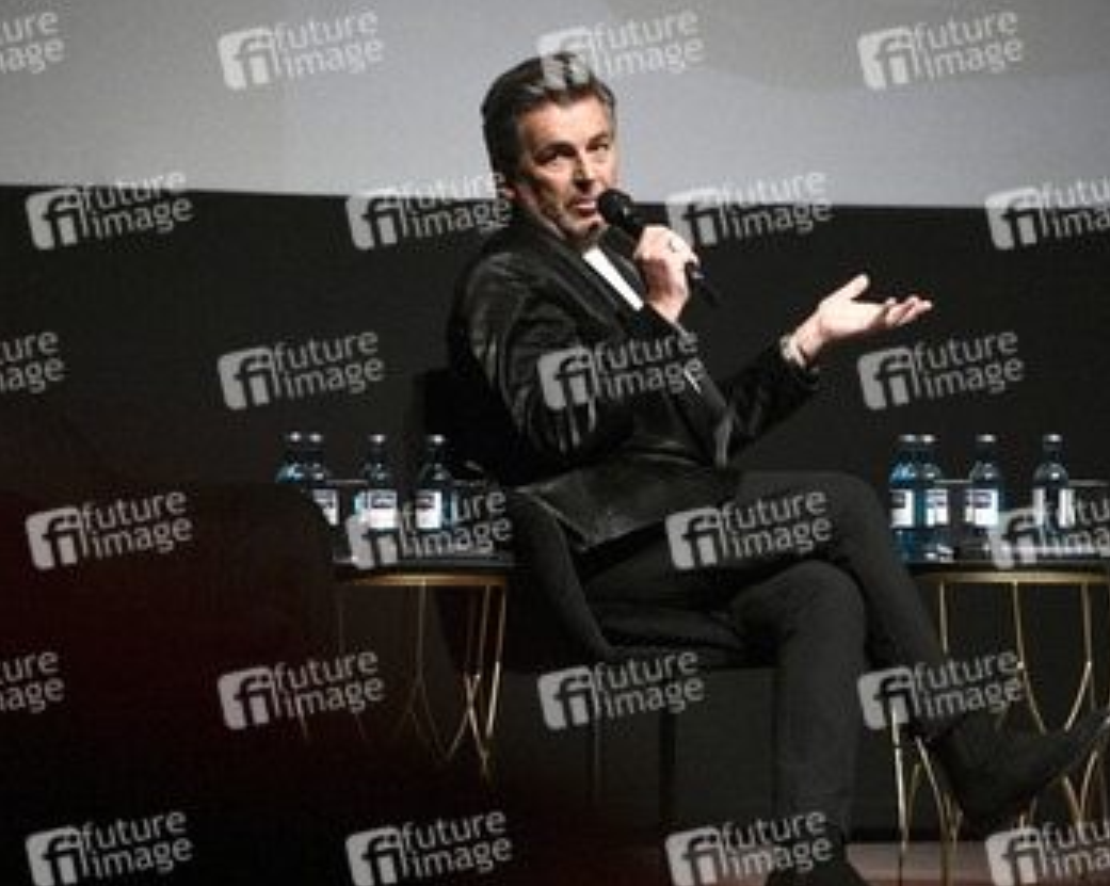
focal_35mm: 366
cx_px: 664
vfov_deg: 4.2
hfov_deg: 5.3
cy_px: 451
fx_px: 12014
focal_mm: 300
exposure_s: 1/250
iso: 16000
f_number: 5.6
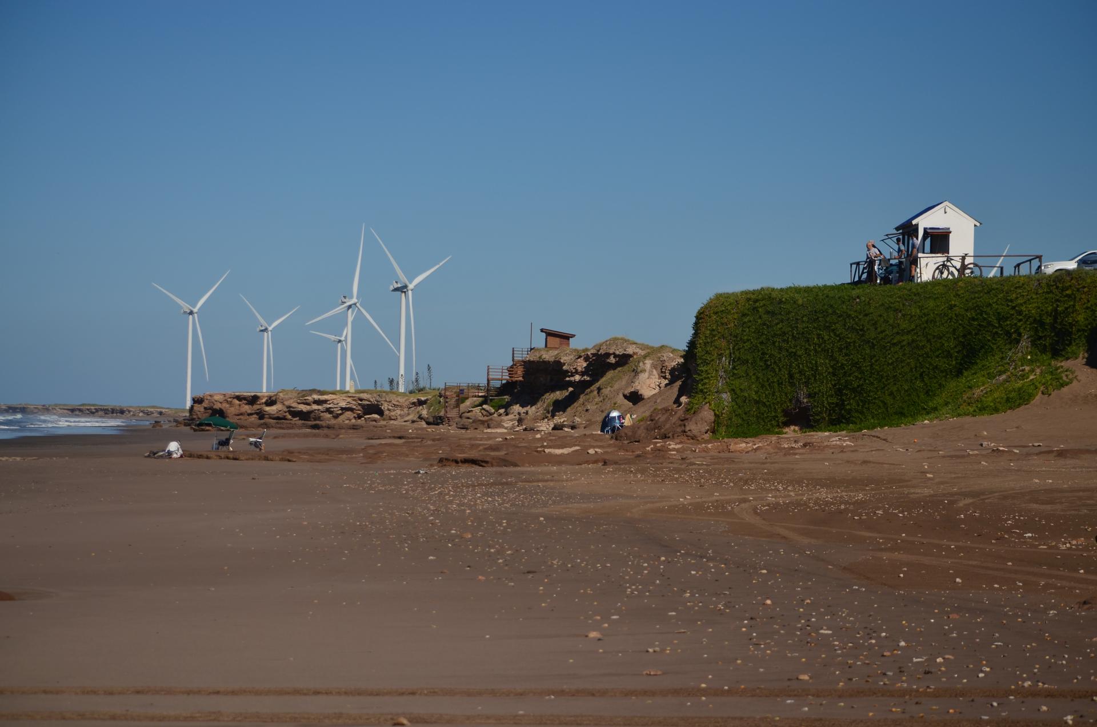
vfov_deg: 13.4
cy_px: 364
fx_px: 3102
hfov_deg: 20.1
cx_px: 548
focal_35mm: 102
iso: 100
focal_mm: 68
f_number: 6.3
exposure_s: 1/2500
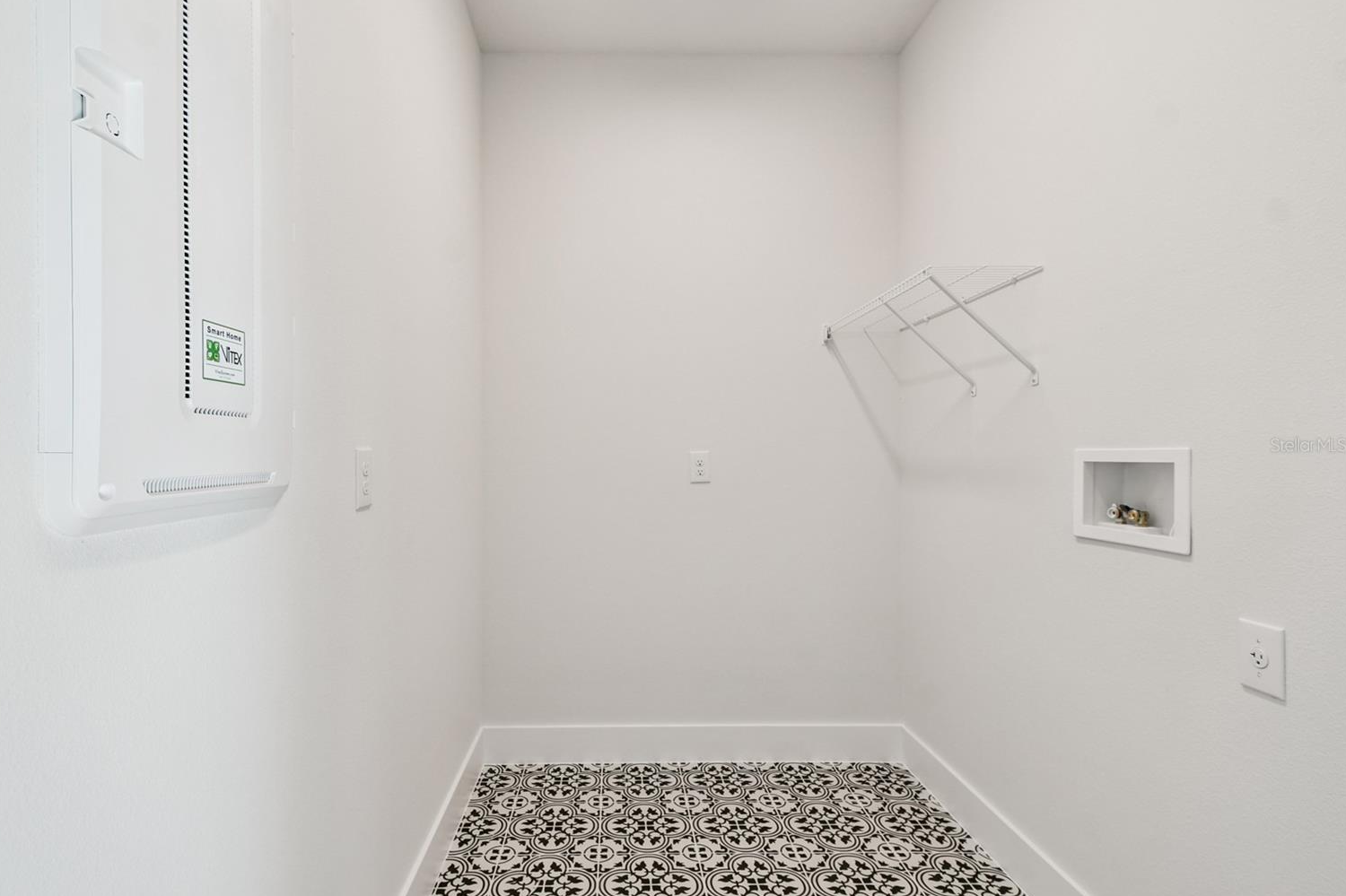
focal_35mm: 16
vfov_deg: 73.7
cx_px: 633
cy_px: 445
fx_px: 598
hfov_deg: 96.6
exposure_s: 1/30
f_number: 7.1
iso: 100
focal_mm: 10
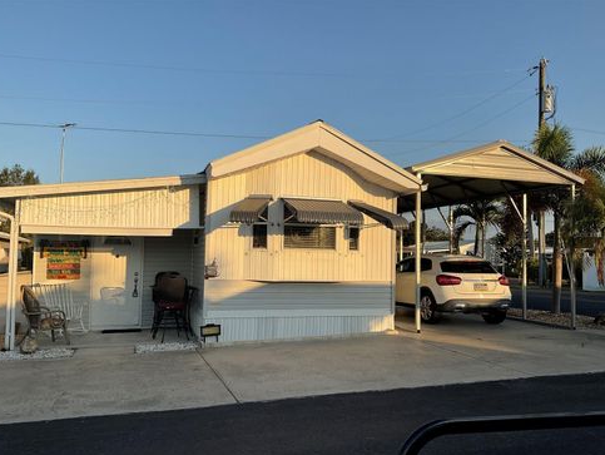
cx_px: 297
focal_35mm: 30
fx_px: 525
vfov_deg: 46.8
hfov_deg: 59.9
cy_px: 234
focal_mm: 3
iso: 16
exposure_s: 1/1577
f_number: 1.8
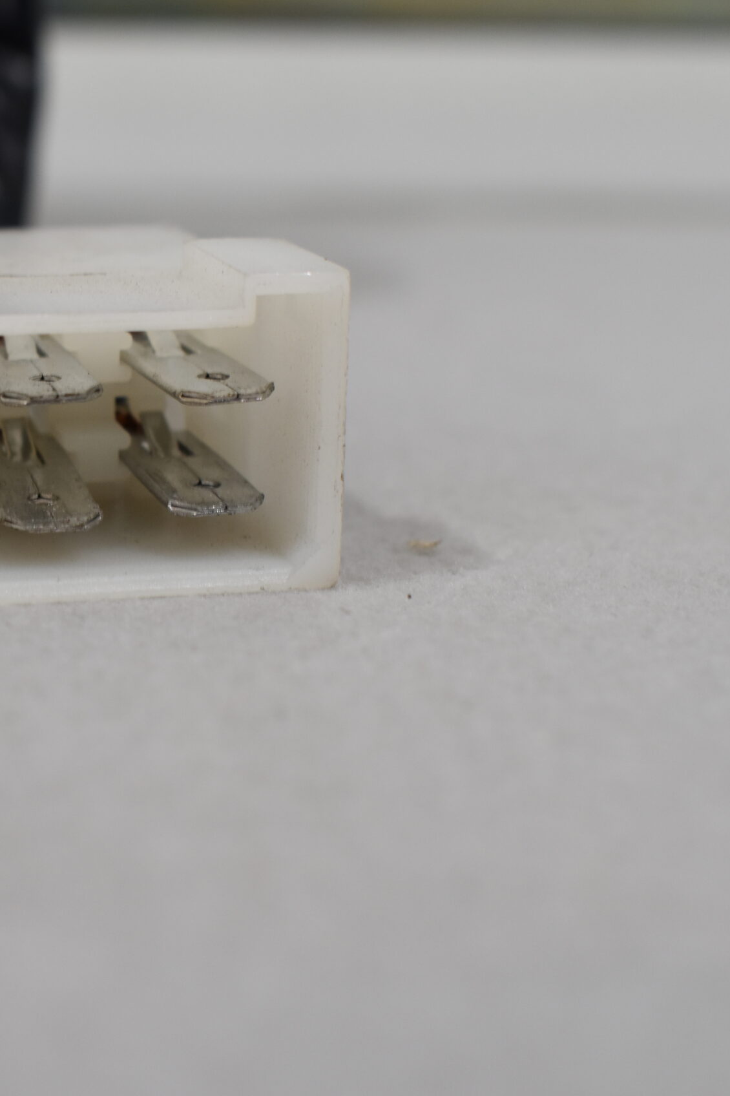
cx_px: 103
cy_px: 546
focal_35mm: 77
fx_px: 2343
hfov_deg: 17.5
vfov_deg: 26.3
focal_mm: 34
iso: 400
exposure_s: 1/60
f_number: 8
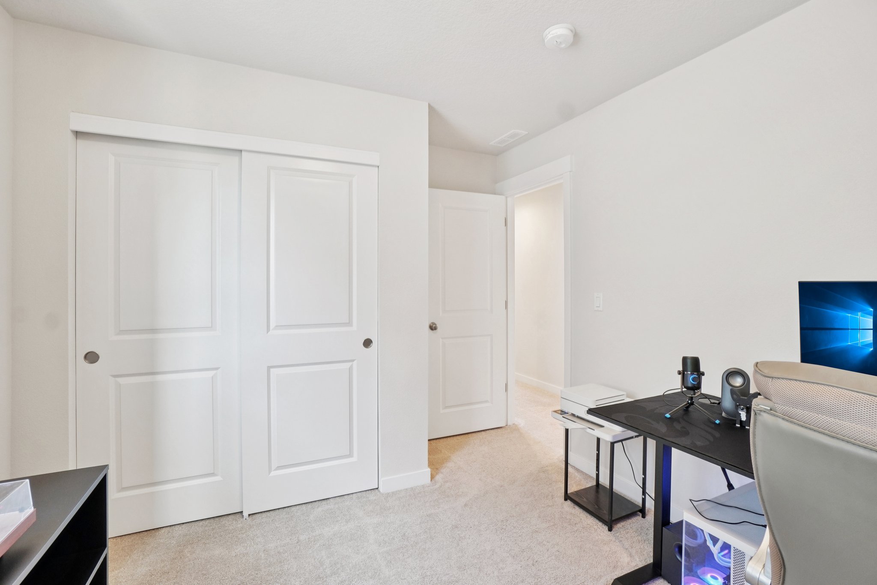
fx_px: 365
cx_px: 438
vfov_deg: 77.3
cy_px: 292
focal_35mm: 15
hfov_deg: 100.4
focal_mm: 10
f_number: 8
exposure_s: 1/13
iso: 400
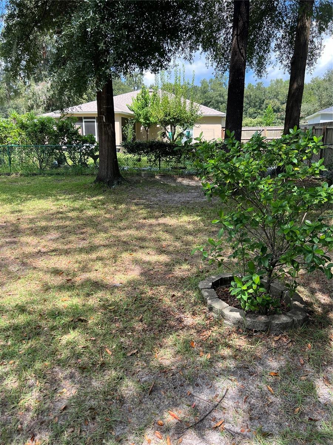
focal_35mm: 26
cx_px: 166
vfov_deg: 67.3
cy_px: 222
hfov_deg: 53.1
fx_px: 333
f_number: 1.5
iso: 50
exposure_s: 1/887
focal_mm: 5.7
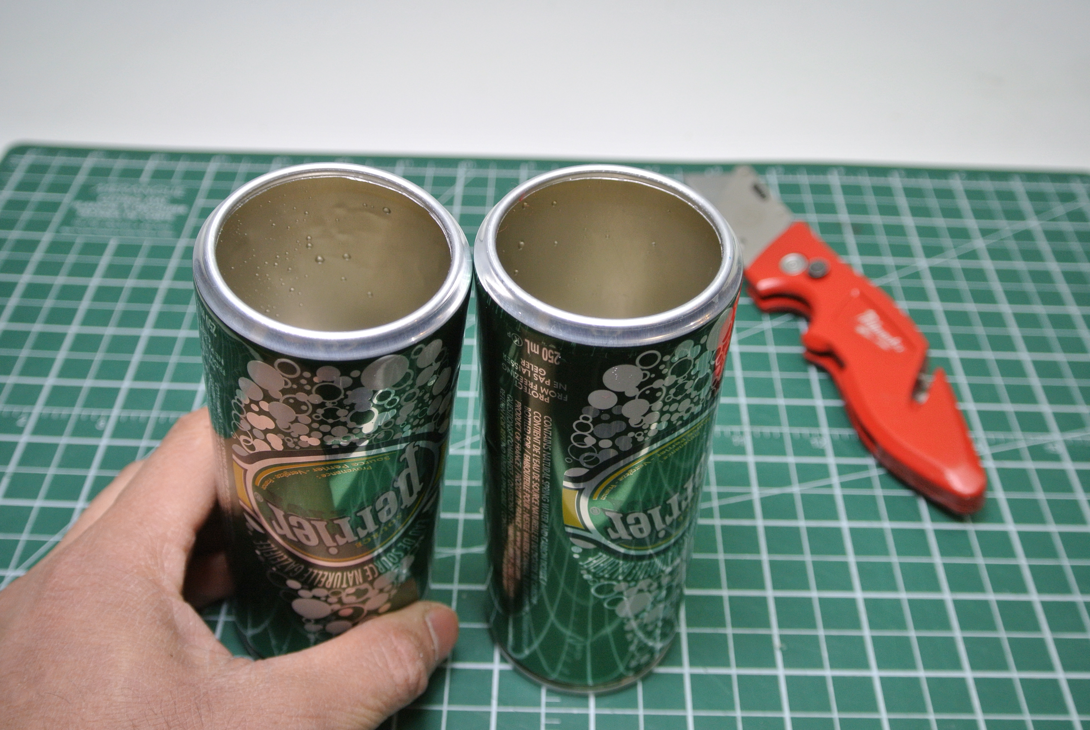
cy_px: 365
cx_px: 545
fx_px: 1182
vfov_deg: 34.3
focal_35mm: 39
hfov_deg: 49.5
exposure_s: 1/125
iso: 360
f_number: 4
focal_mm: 14.5
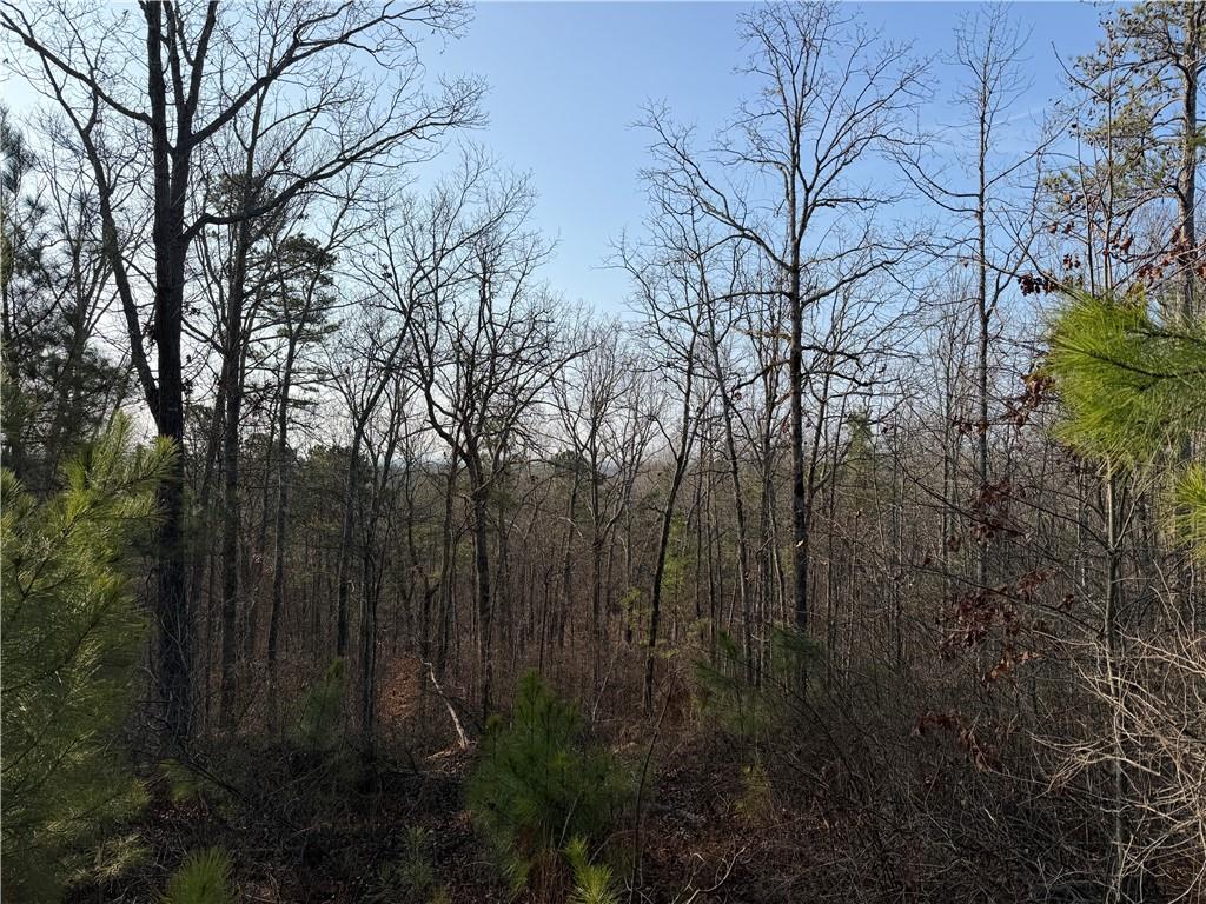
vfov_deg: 56.8
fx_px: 836
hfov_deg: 71.6
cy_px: 452
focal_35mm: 24
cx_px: 603
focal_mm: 6.76
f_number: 1.78
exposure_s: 1/3953
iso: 80
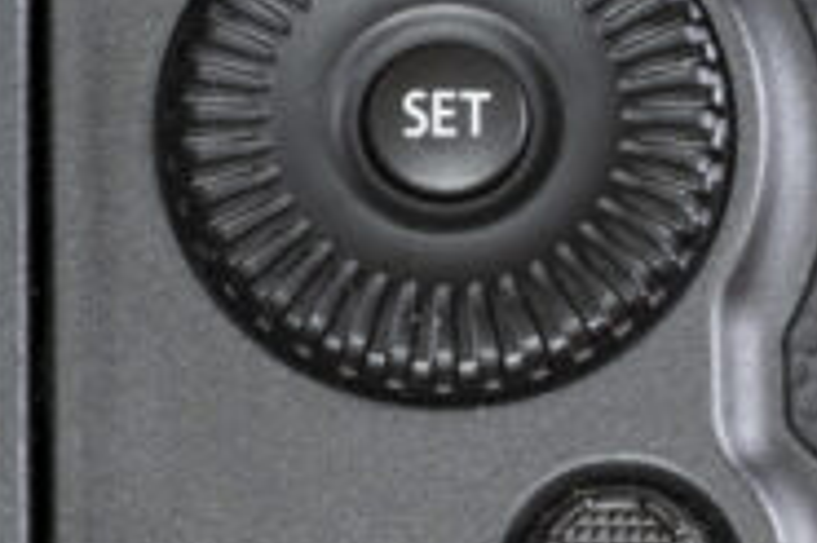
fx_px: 14557
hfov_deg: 3.2
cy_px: 55
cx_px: -356
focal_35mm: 642
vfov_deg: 2.1
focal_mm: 80
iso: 200
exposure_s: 1/10
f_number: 5
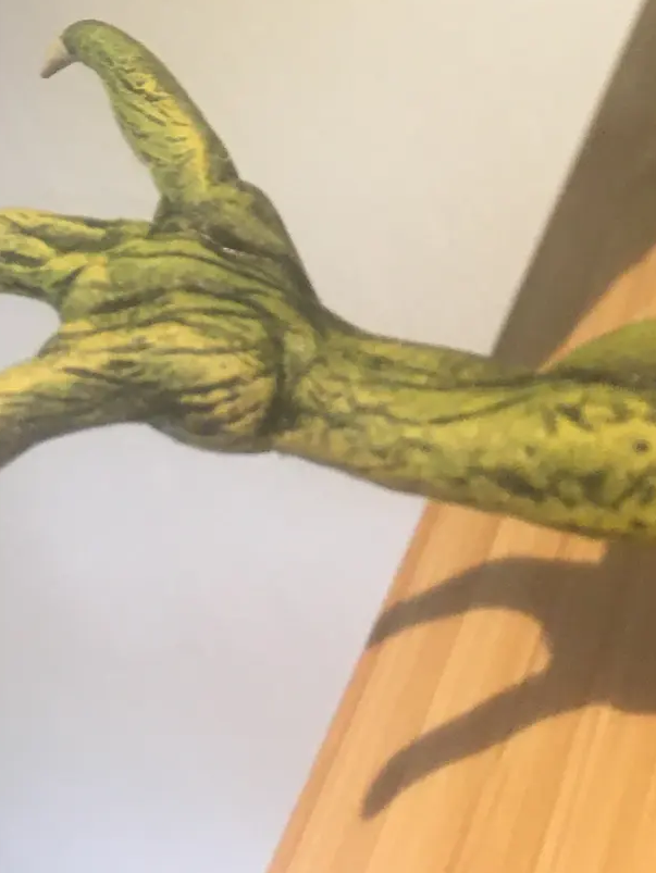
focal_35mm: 77
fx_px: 1944
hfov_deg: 19.2
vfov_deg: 22.8
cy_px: -228
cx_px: 354
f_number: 2.2
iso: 125
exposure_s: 1/33
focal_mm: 4.15
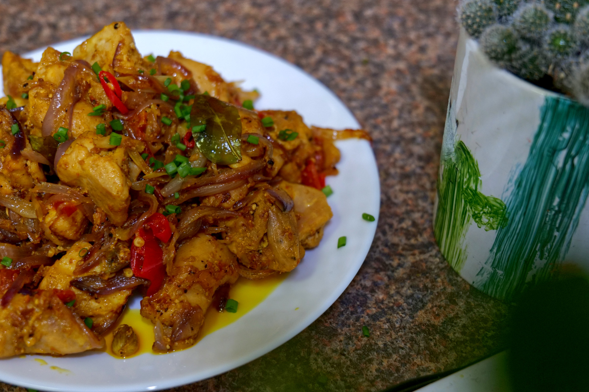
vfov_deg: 22.6
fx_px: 982
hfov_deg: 33.4
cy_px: 196
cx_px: 294
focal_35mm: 60
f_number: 5.6
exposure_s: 1/80
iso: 3200
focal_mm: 60
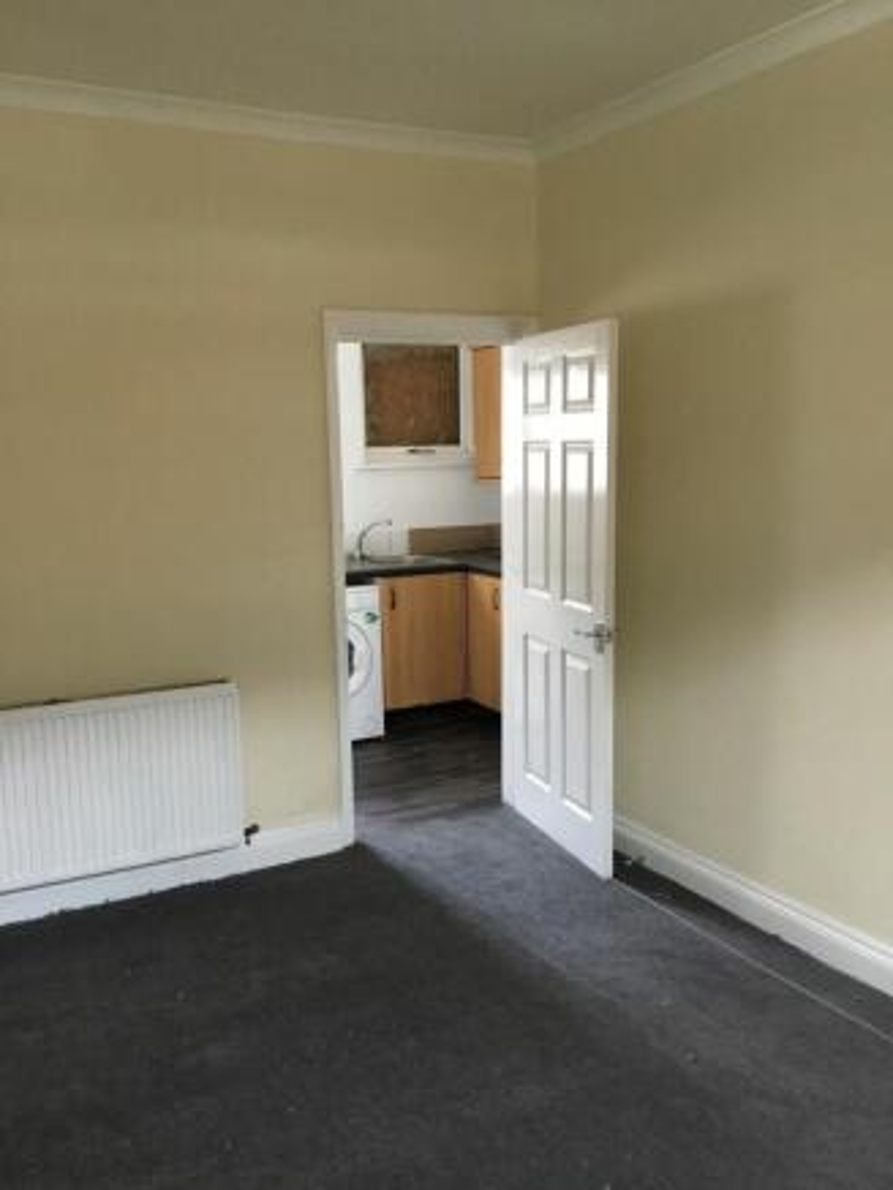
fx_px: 1066
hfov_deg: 45.5
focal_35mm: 31
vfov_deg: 58.3
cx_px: 446
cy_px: 595
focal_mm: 3.3
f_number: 2.4
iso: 200
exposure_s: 1/25
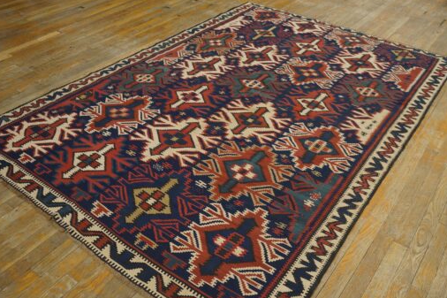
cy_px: 169
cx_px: 257
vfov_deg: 41.0
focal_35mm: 32
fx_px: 397
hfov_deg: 58.5
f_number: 4
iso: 640
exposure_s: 1/60
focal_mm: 18
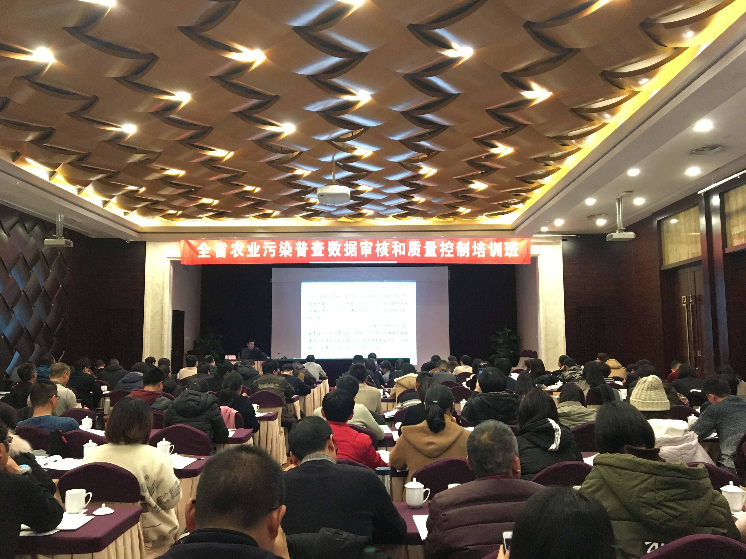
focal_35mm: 29
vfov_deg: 48.2
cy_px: 280
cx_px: 373
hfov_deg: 61.7
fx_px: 625
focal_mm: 4.15
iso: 200
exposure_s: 1/17
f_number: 2.2
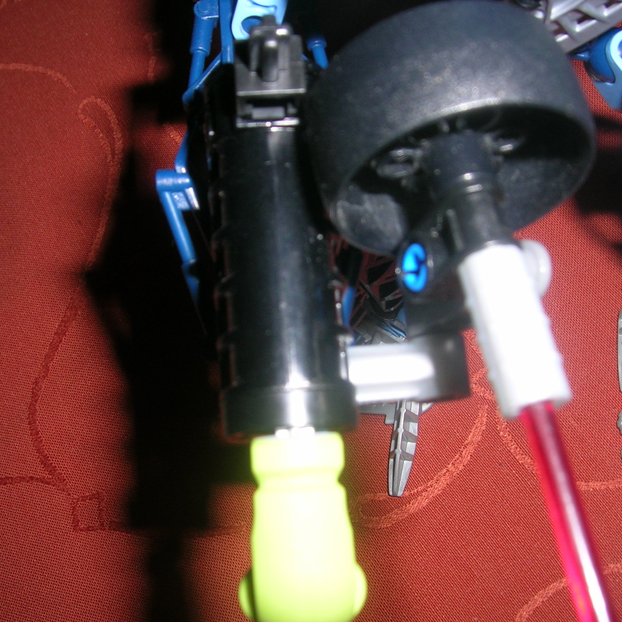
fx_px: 854
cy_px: 310
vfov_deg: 40.0
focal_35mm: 42
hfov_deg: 40.0
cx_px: 308
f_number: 4.8
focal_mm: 5.4
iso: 50
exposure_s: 1/60.1
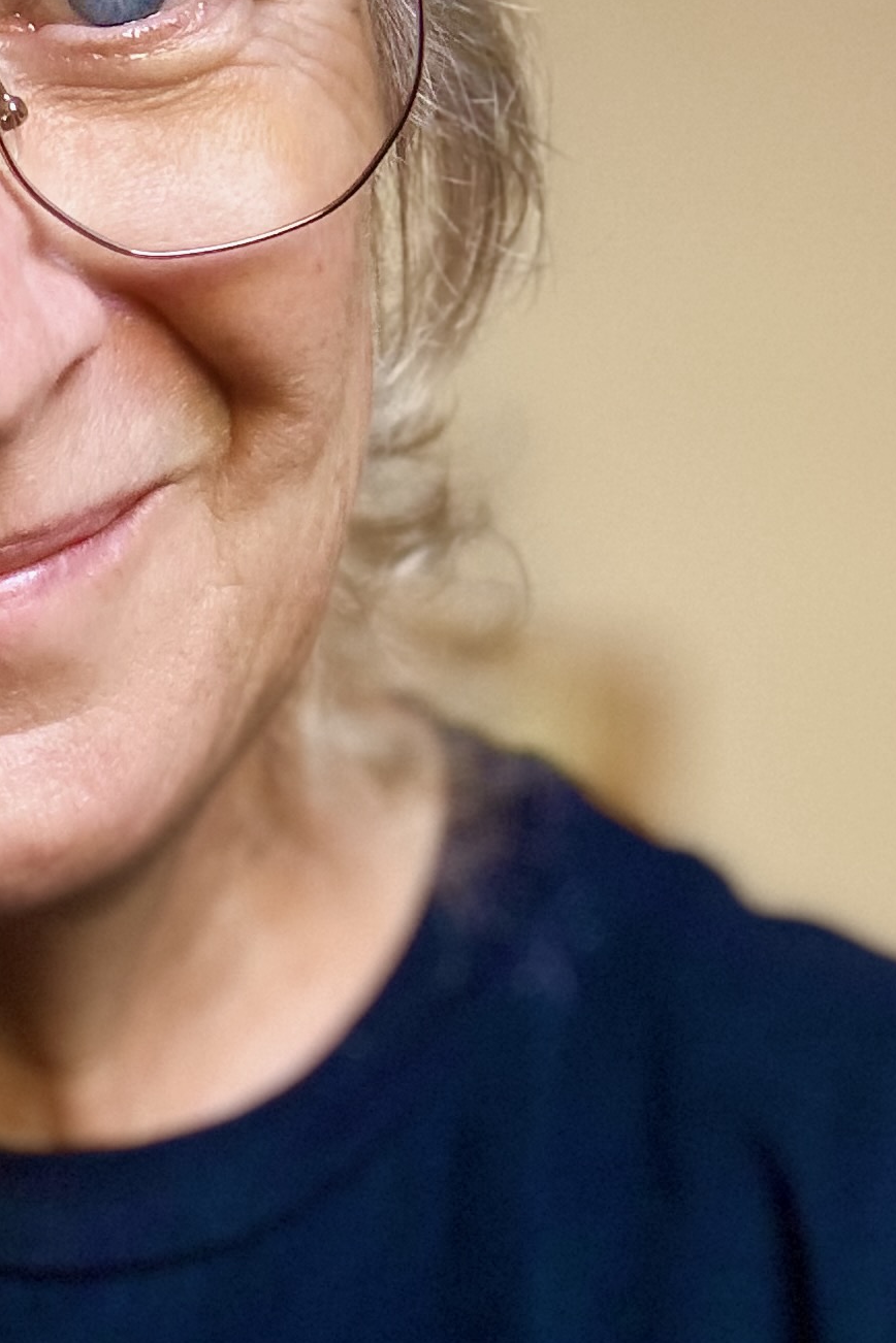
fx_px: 2762
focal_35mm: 74
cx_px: -61
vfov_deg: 26.7
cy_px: 217
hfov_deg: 17.8
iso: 250
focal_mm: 2.69
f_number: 1.9
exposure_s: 1/60
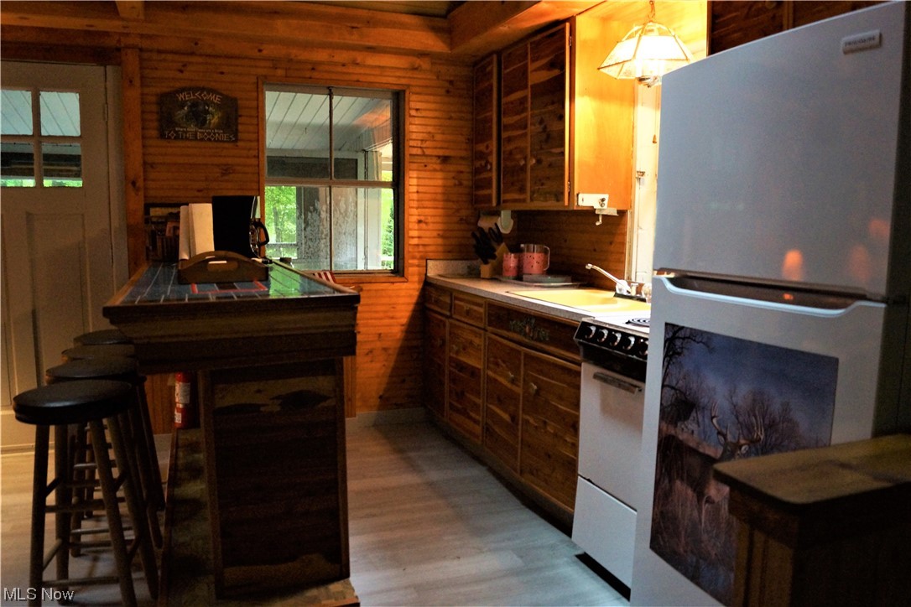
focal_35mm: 27
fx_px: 683
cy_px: 304
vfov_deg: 47.9
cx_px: 456
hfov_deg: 67.4
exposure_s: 1/50
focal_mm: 18
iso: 1600
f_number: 3.5
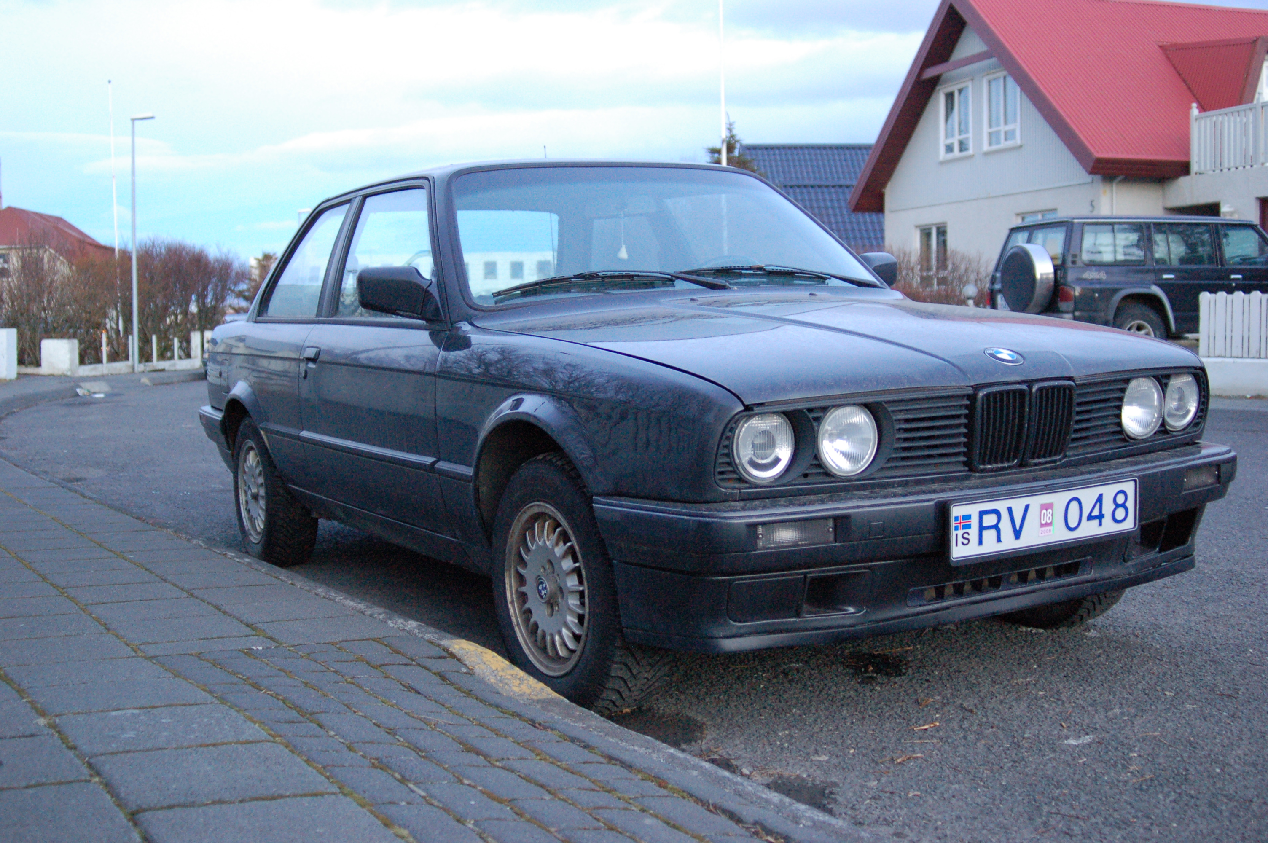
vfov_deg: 31.8
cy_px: 422
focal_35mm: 42
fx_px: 1478
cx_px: 634
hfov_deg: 46.4
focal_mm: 28
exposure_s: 1/25
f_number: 3.3
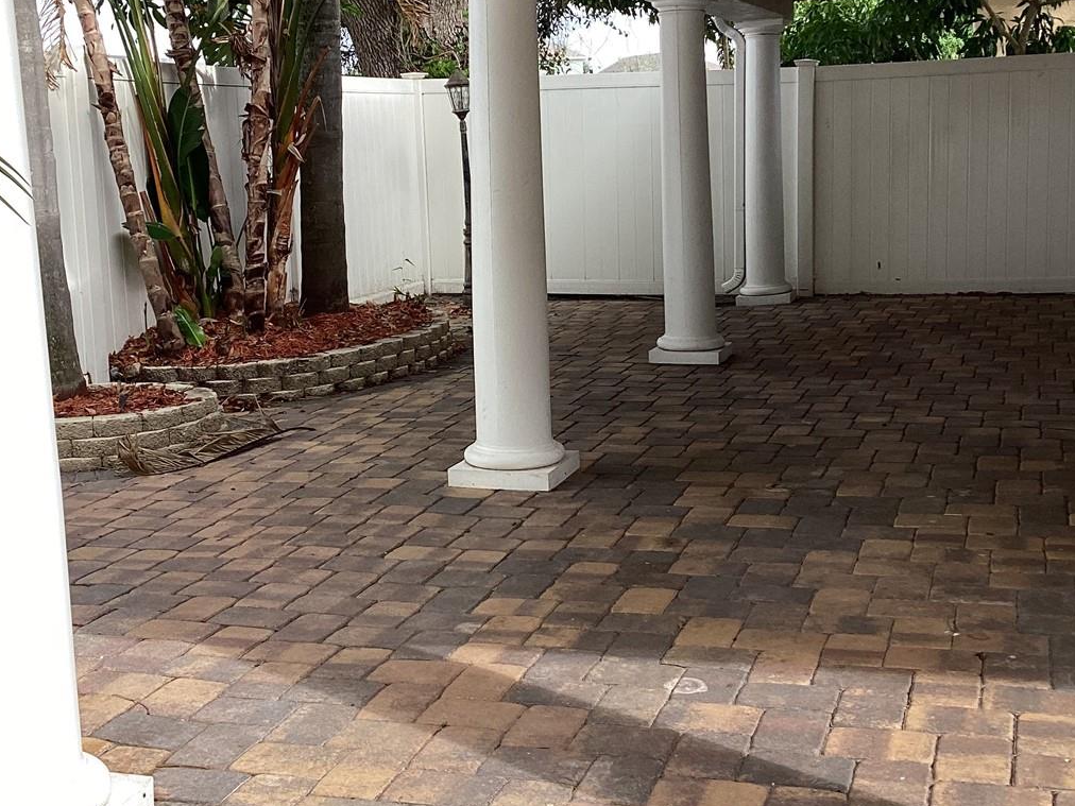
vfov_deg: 29.6
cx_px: 570
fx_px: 1522
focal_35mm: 49
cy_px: 336
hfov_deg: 38.9
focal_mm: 3.3
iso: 25
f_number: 2.4
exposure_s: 1/247
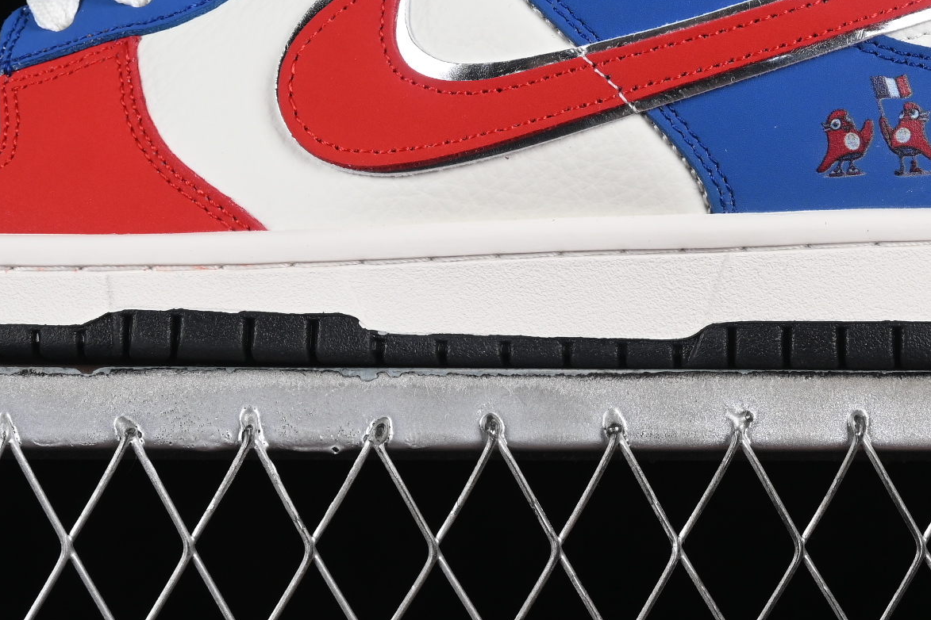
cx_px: 399
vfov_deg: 7.7
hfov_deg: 11.5
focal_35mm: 178
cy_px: -94
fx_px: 4603
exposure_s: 1/80
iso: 160
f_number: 8
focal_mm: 50
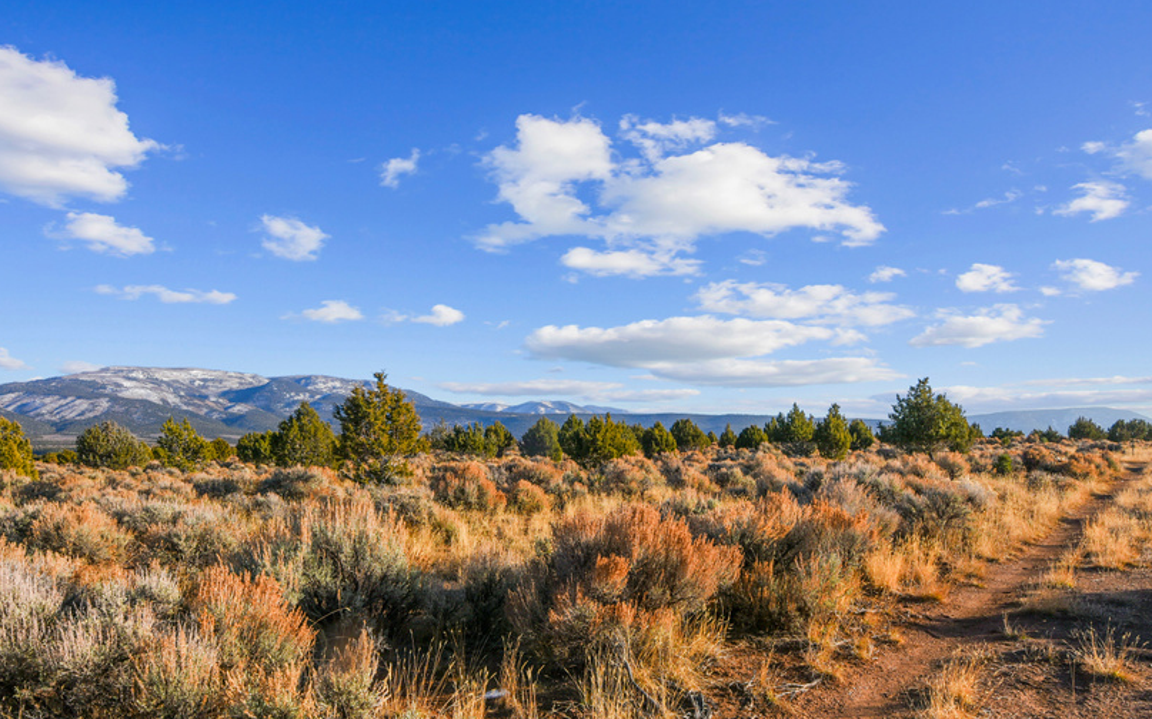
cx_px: 552
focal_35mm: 22
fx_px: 691
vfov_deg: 54.4
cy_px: 449
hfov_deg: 79.6
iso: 100
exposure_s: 1/160
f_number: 14
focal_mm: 17
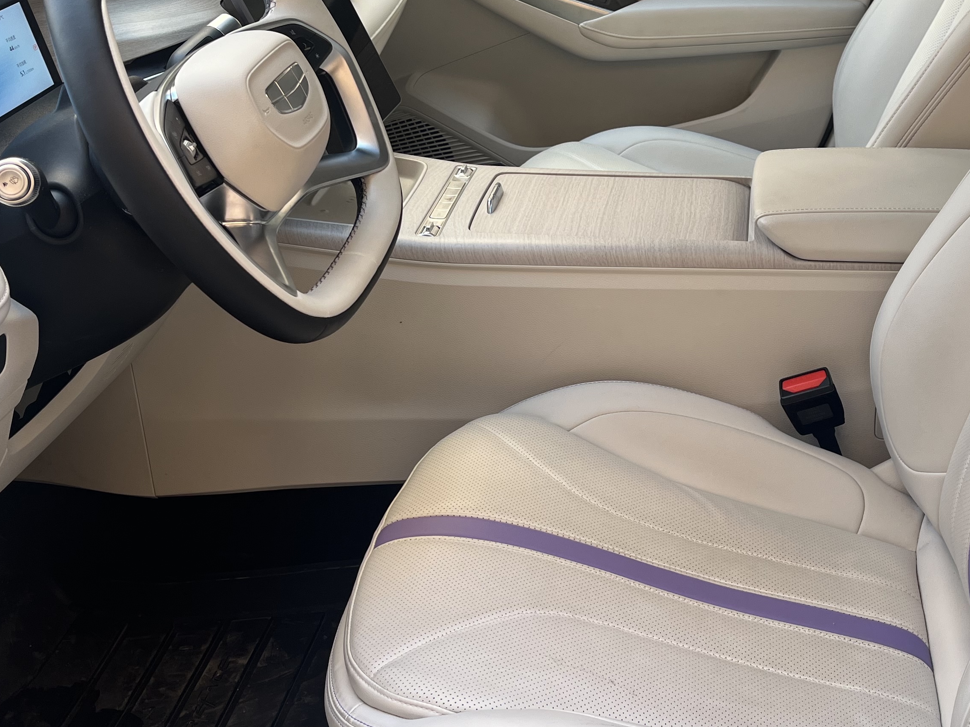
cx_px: 532
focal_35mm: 46
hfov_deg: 41.2
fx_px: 1289
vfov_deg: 31.5
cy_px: 376
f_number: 1.6
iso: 40
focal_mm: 5.1
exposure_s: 1/198
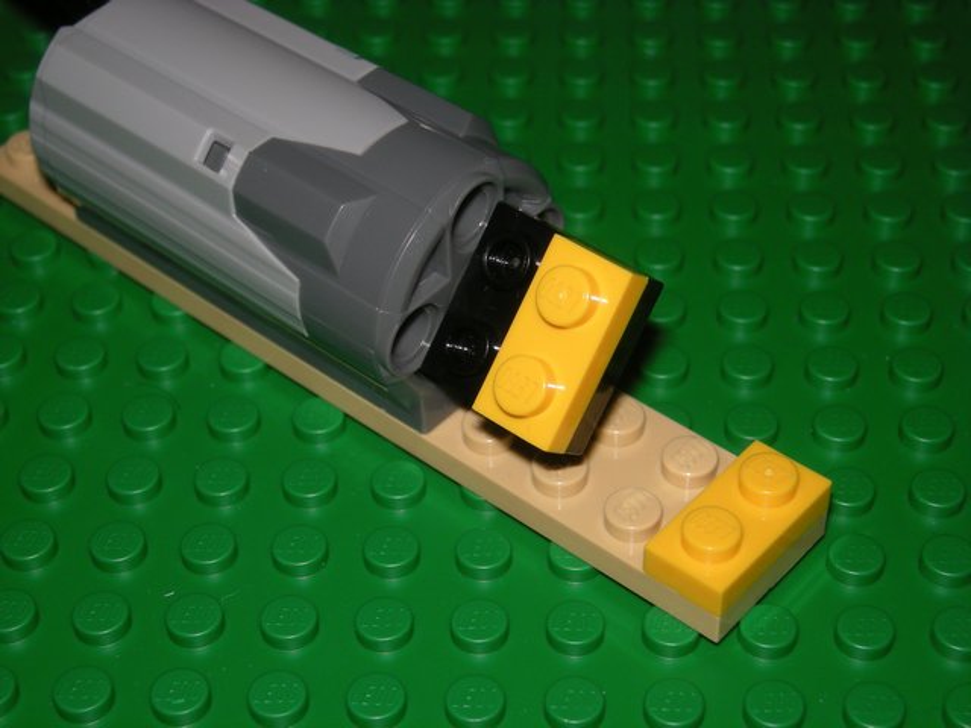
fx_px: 2132
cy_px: 364
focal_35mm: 76
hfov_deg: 25.7
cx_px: 486
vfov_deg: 19.4
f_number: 7.8
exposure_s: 1/60
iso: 88
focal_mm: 12.3
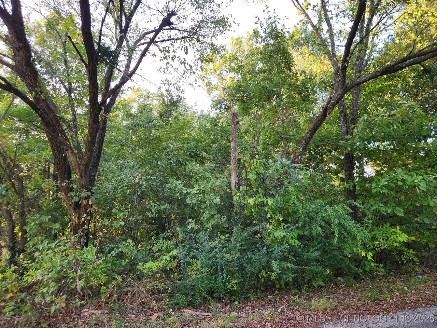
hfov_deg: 73.9
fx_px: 290
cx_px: 218
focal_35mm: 23
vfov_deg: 58.9
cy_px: 164
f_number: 1.8
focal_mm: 5.4
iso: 50
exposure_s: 1/180
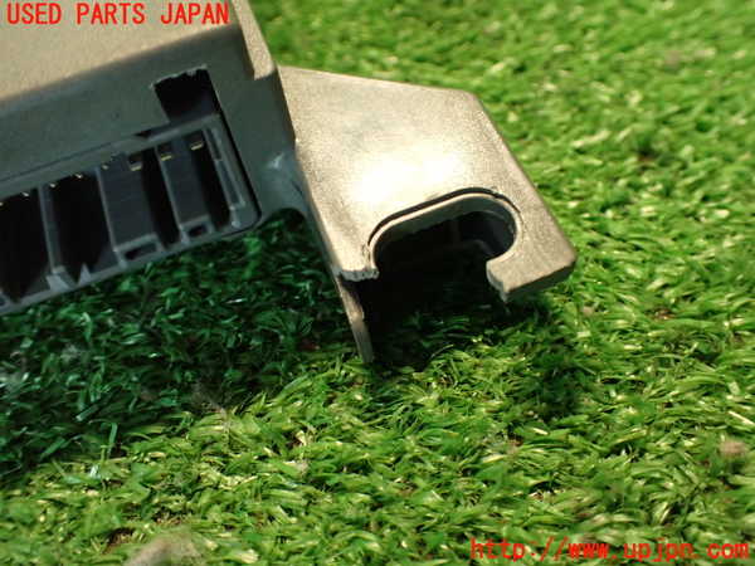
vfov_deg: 44.2
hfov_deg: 56.8
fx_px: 698
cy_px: 283
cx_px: 378
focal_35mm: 32
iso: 500
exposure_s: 1/30
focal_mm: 5.79
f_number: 2.4
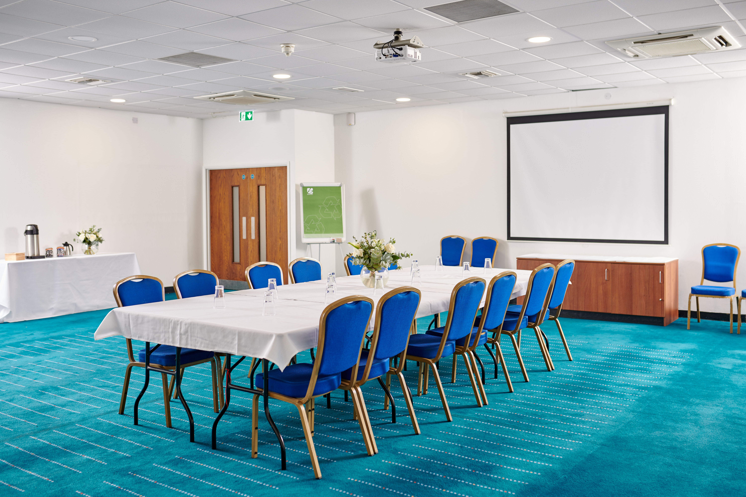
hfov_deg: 54.4
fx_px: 725
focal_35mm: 35
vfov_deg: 37.9
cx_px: 373
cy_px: 248
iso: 200
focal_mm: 35
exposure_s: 1/60
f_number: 2.8
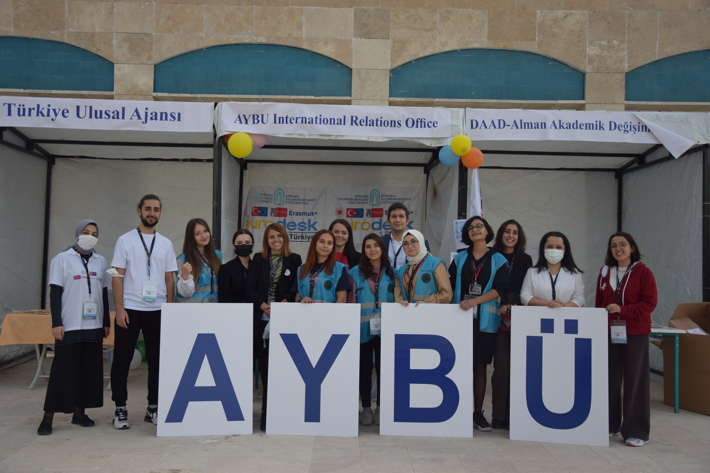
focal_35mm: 42
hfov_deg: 46.4
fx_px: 828
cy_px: 236
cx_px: 355
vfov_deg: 31.9
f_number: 4
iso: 200
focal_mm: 28
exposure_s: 1/320
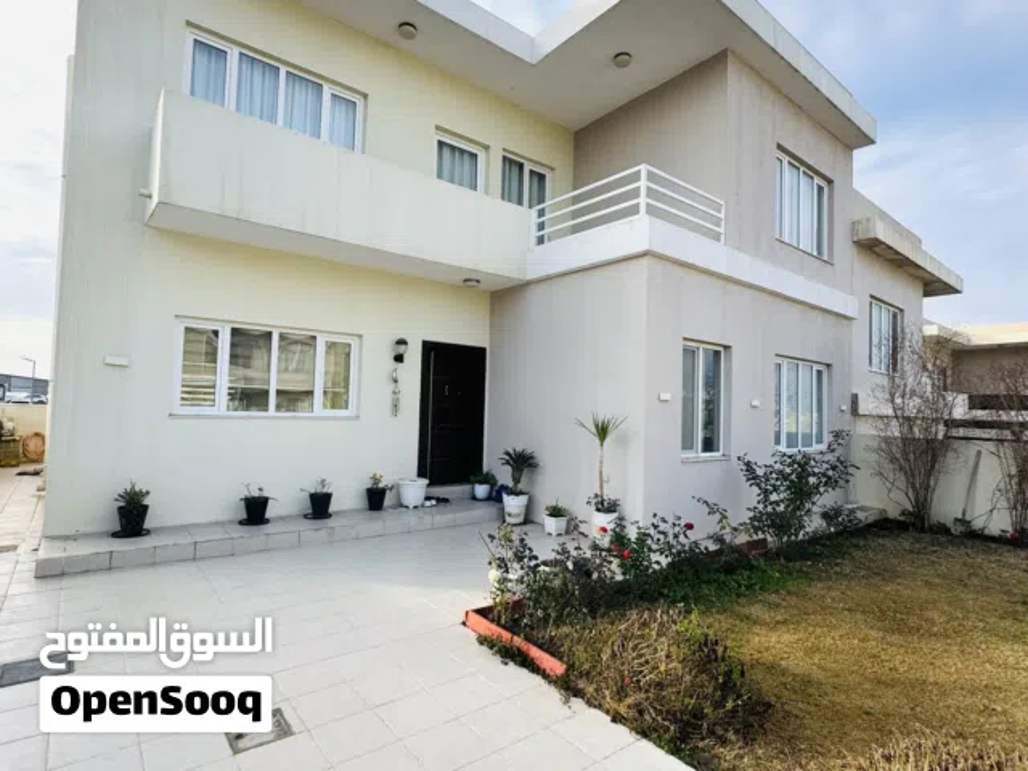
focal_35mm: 14
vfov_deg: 85.7
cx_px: 514
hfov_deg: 102.1
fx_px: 416
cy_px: 386
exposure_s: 1/485
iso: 40
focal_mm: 2.22
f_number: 2.2
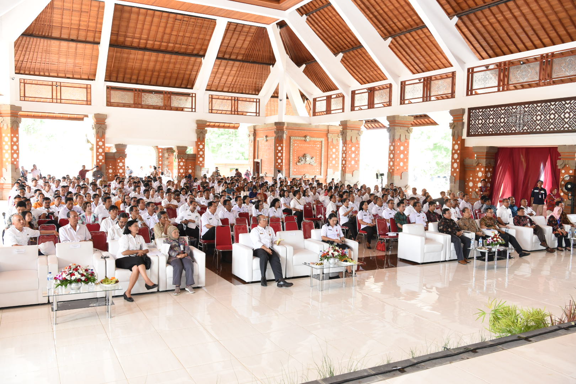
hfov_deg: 58.7
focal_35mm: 32
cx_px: 288
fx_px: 512
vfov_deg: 41.1
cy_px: 192
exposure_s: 1/100
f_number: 5.6
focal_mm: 32
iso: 2000
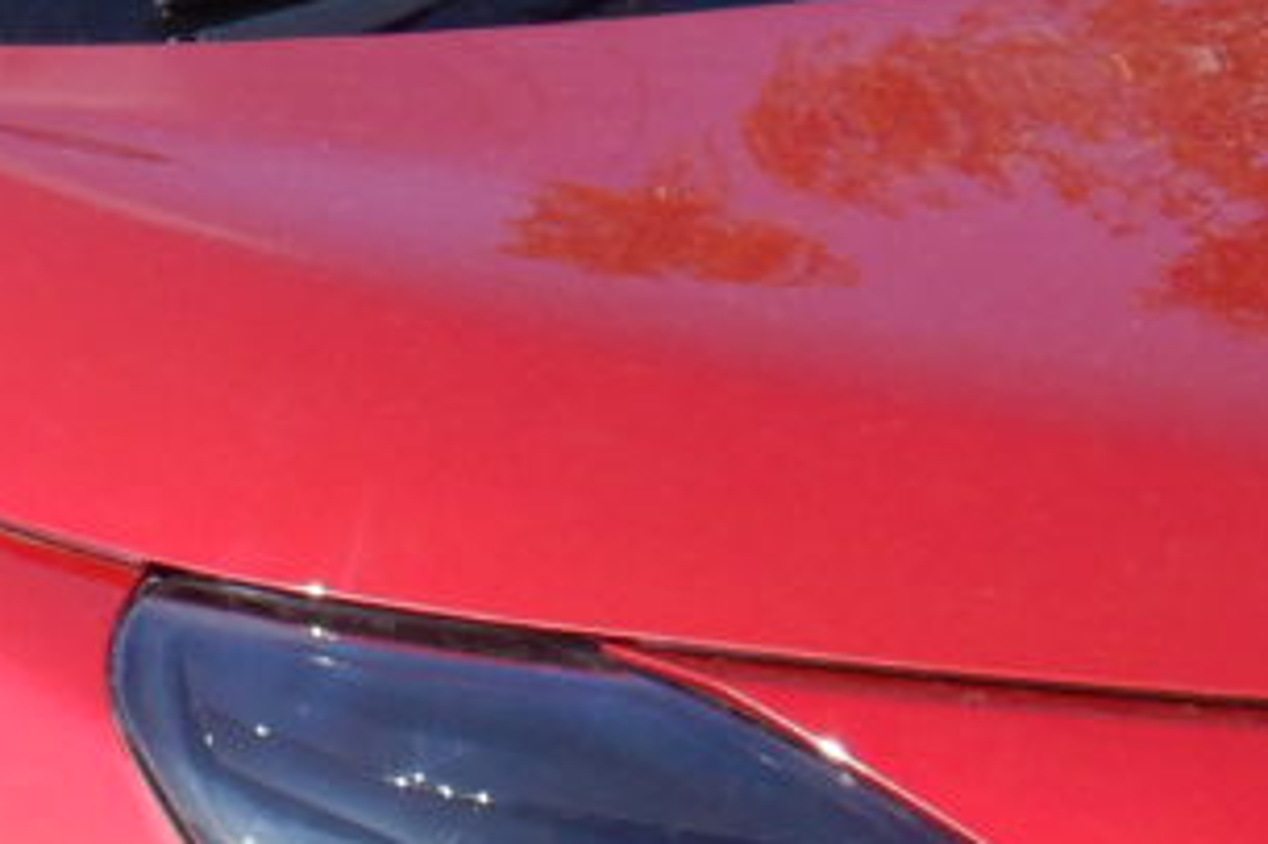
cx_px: 229
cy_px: 852
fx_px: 4611
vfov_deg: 10.4
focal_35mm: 131
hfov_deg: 15.5
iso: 125
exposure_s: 1/1250
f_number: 2.8
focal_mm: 4.3
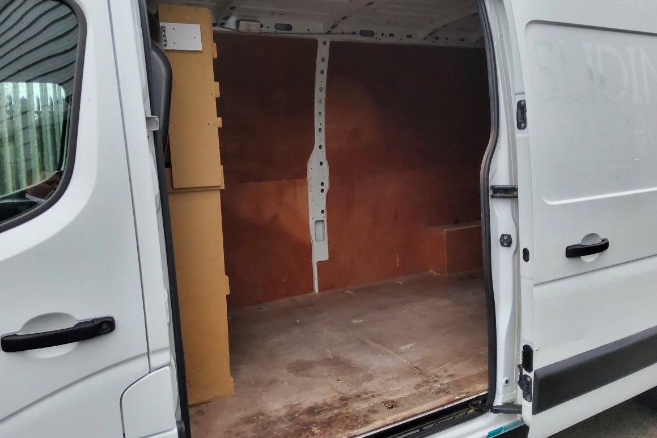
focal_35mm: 28
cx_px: 337
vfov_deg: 46.4
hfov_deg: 65.5
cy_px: 222
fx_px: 511
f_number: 2
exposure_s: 1/40
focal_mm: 3.08
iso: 200
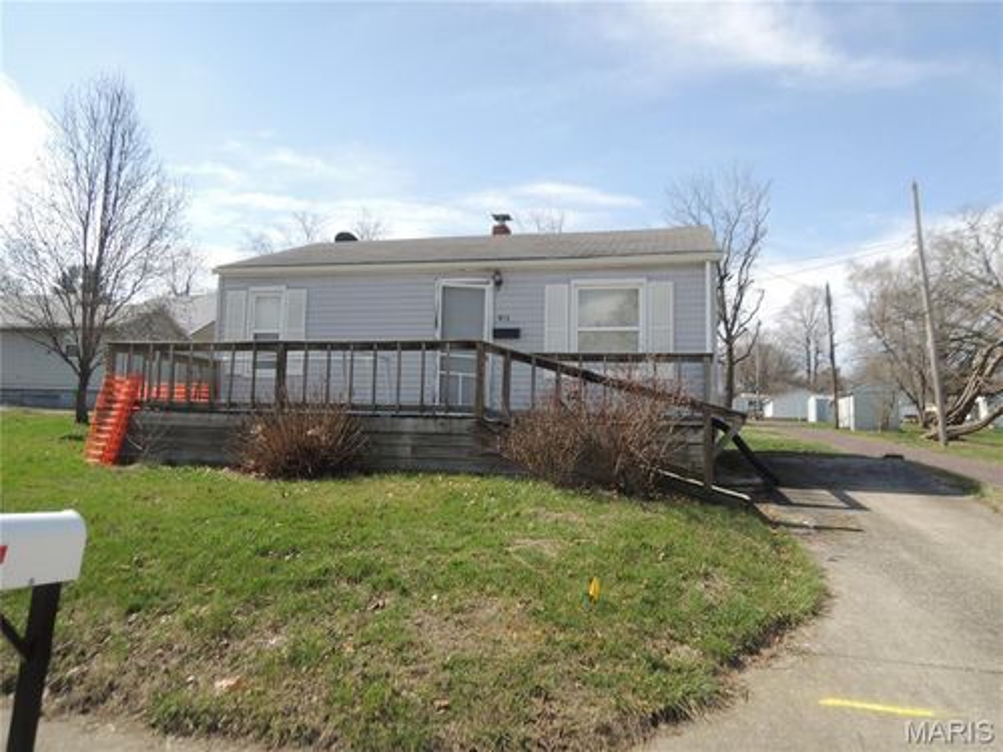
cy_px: 376
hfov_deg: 71.6
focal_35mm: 24
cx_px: 502
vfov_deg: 56.8
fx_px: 695
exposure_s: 1/1000
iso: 100
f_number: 2.8
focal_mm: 4.3
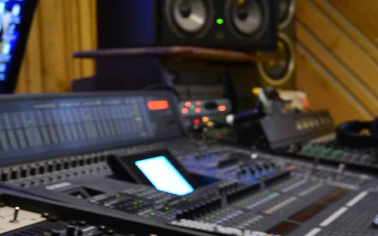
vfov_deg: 18.2
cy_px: 183
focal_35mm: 71
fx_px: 731
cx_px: 123
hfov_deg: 28.8
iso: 800
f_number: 3.5
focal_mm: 22
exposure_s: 1/10
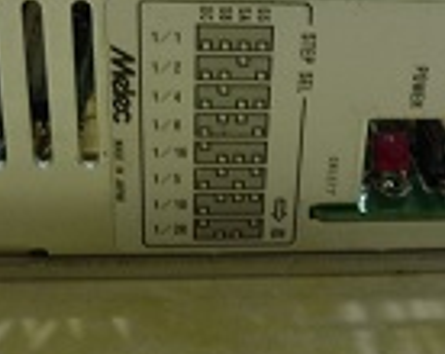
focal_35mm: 68
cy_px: 164
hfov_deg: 27.6
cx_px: 319
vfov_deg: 22.4
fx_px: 894
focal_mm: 4.3
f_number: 3.3
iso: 200
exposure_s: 1/8
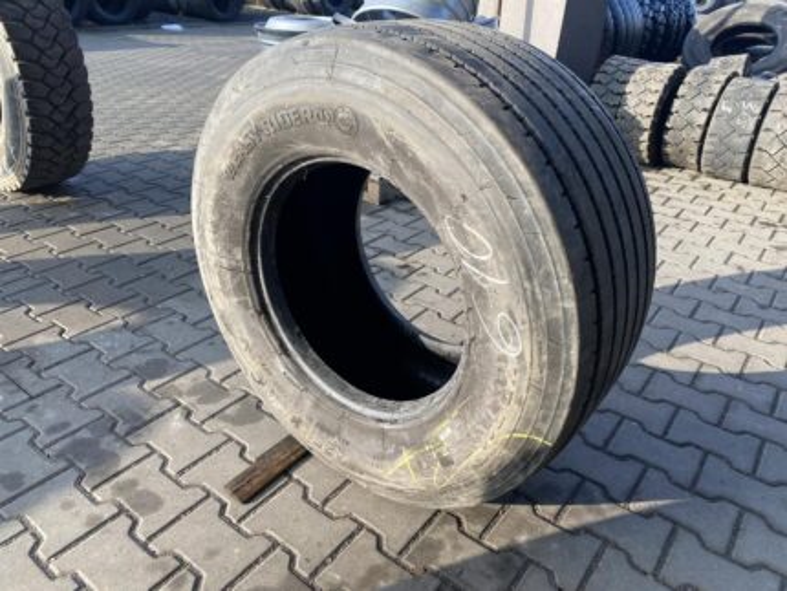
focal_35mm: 26
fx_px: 591
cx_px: 394
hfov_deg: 67.3
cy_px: 296
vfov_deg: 53.1
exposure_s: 1/414
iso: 32
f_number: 1.8
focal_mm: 4.25
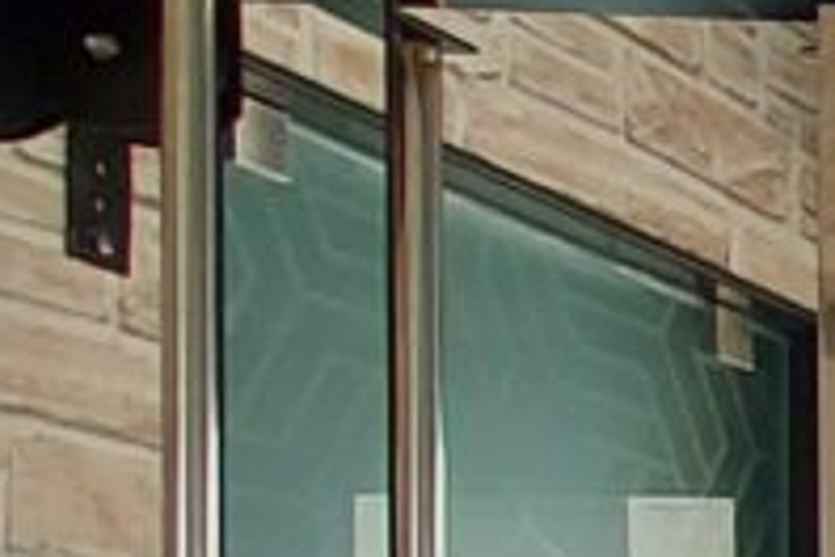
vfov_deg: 11.8
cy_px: 1089
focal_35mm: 105
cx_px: 2594
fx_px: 2435
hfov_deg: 11.0
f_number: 2.2
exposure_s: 1/60
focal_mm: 1.74
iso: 80
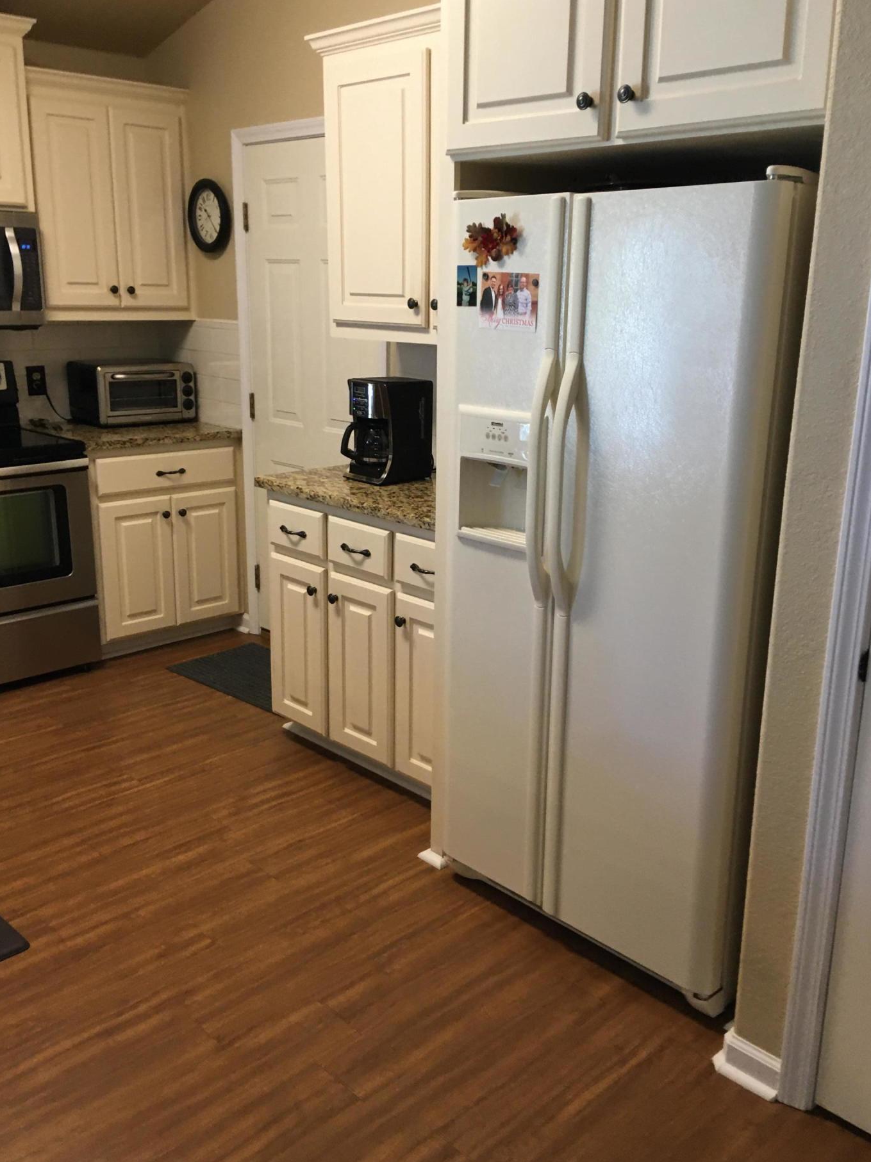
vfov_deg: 56.8
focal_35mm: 32
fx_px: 1074
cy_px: 578
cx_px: 408
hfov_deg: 44.1
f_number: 2.2
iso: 50
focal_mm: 4.15
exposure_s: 1/15
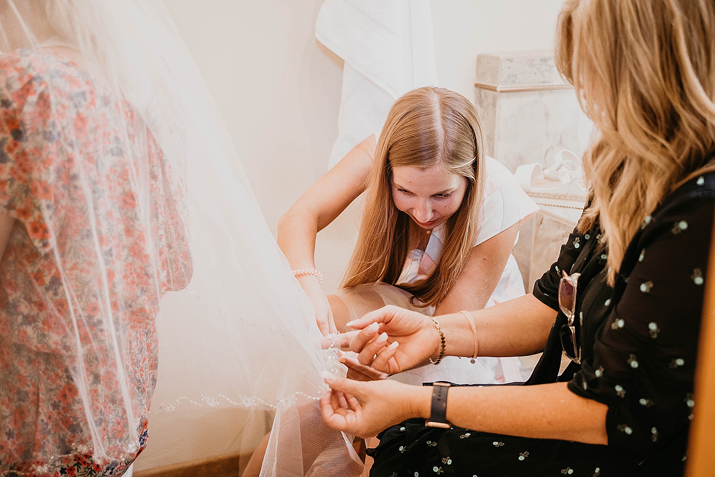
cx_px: 358
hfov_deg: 44.5
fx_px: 874
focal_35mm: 44
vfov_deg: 30.5
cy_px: 238
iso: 1250
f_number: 2.8
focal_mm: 44
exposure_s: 1/200
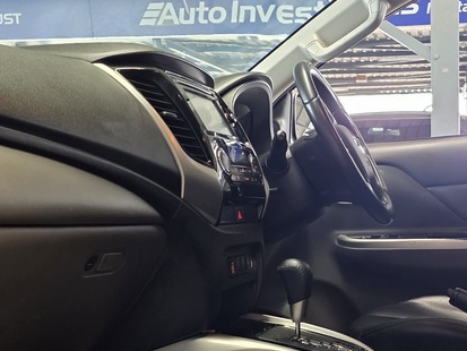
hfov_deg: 33.0
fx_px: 769
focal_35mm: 57
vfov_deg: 25.6
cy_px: 226
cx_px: 360
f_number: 1.7
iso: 500
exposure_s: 1/100
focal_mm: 6.25
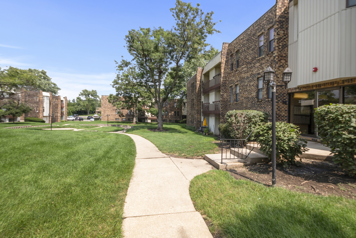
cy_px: 119
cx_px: 178
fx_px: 148
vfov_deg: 77.3
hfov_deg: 100.4
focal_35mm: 15
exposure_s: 1/250
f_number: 8
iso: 250
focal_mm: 10
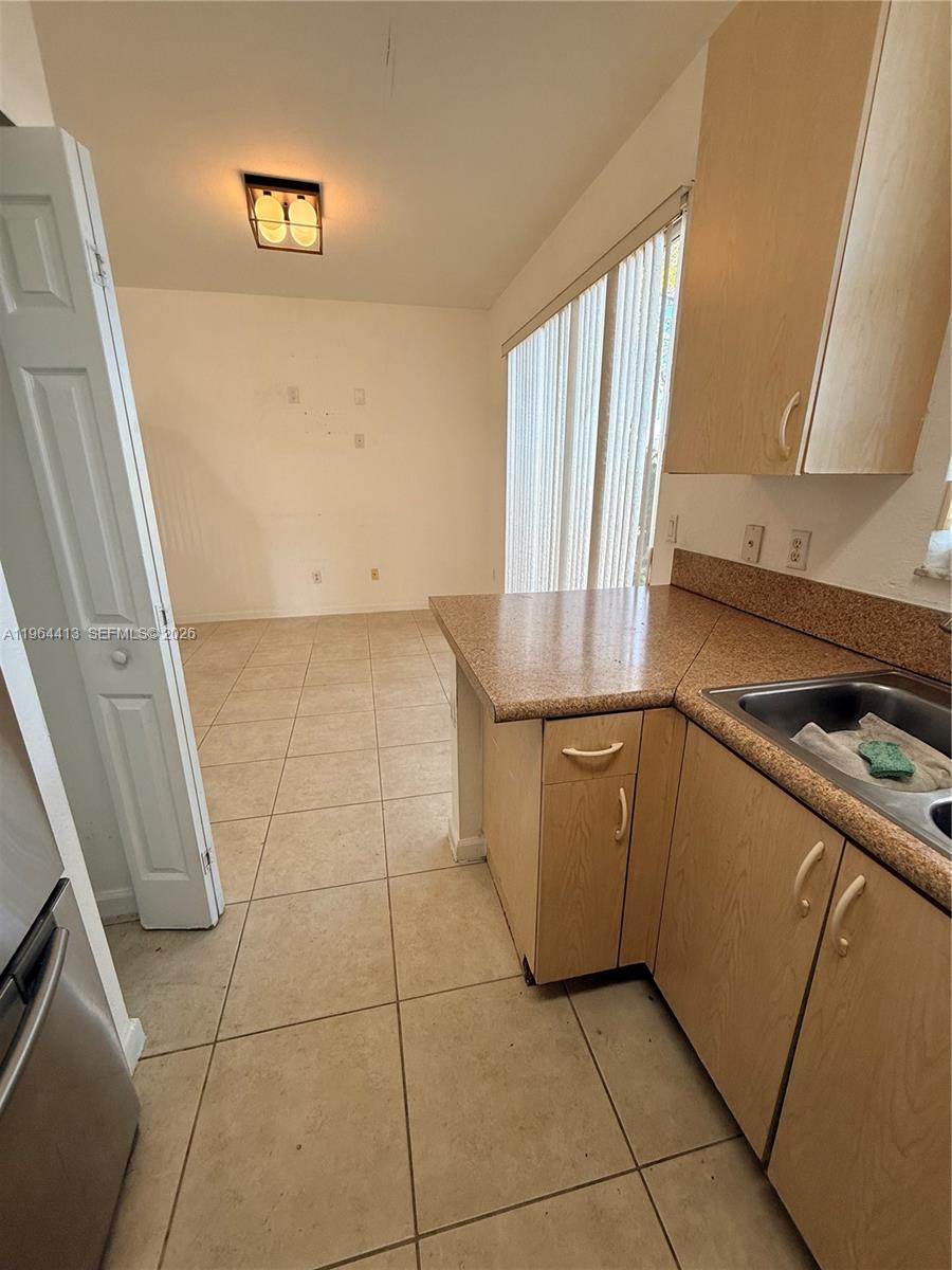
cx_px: 476
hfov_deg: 85.7
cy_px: 635
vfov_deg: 102.1
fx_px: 513
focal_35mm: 14
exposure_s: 1/120
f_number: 2.2
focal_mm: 2.22
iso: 80
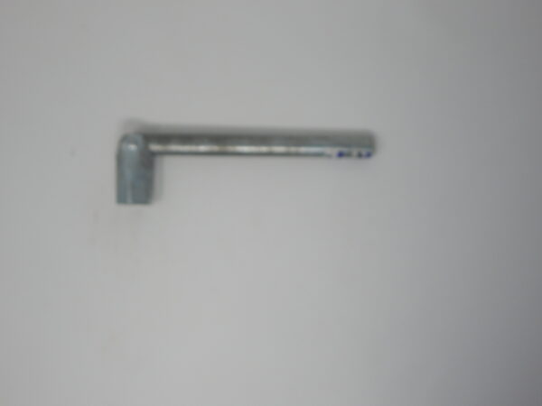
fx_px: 485
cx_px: 271
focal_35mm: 31
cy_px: 203
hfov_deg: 58.4
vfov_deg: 45.4
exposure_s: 1/160
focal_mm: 5.6
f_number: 3.2
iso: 125
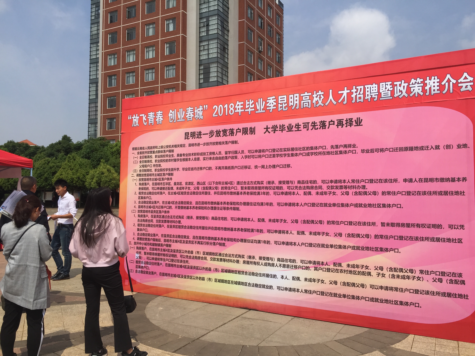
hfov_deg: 61.7
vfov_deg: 48.2
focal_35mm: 29
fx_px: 398
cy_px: 178
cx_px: 238
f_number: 2.2
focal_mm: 4.15
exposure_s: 1/2825
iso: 32
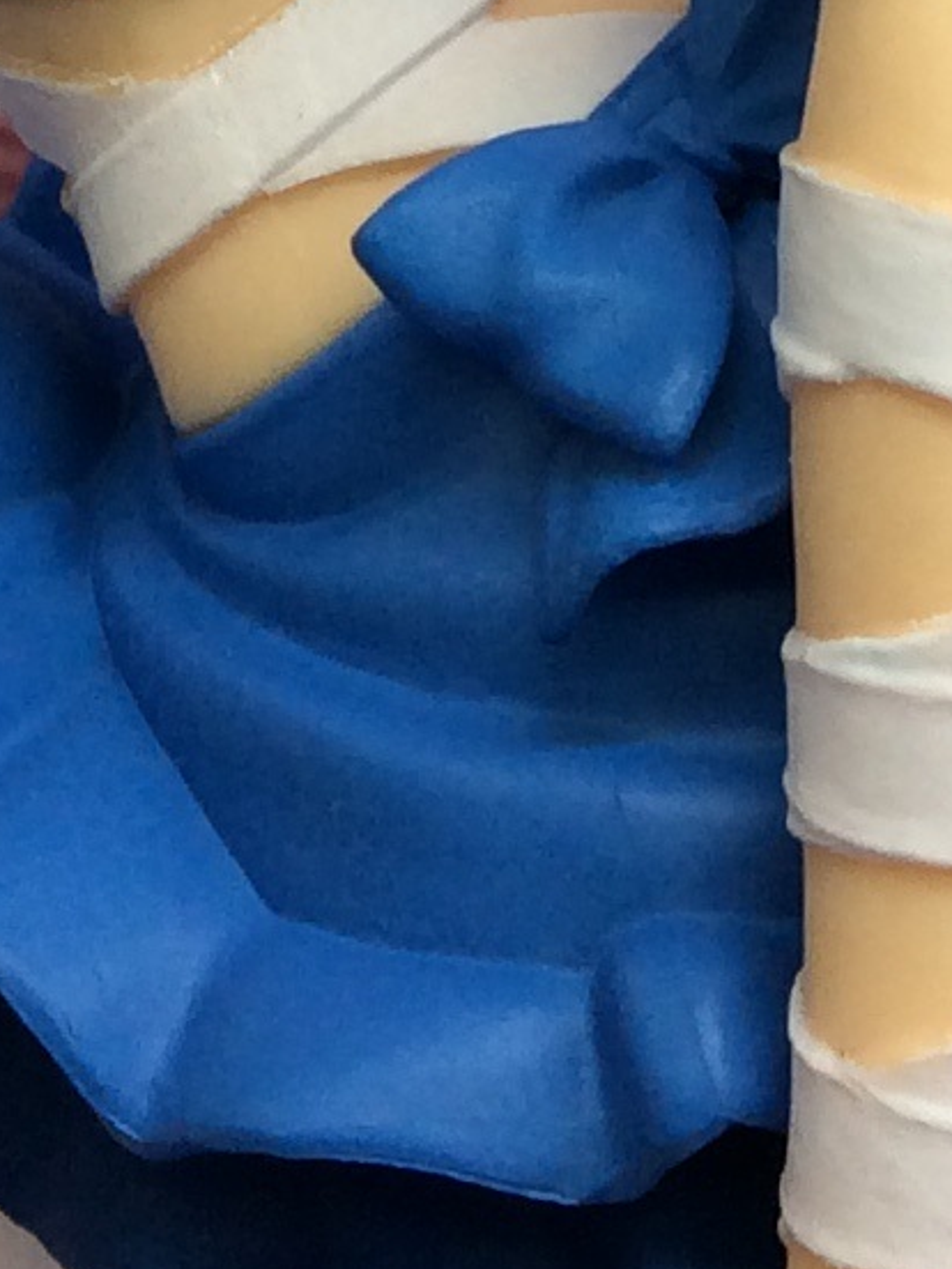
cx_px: 370
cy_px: -1053
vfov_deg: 12.1
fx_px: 5500
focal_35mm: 150
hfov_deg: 9.9
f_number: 2.4
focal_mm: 3.3
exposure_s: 1/60
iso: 40
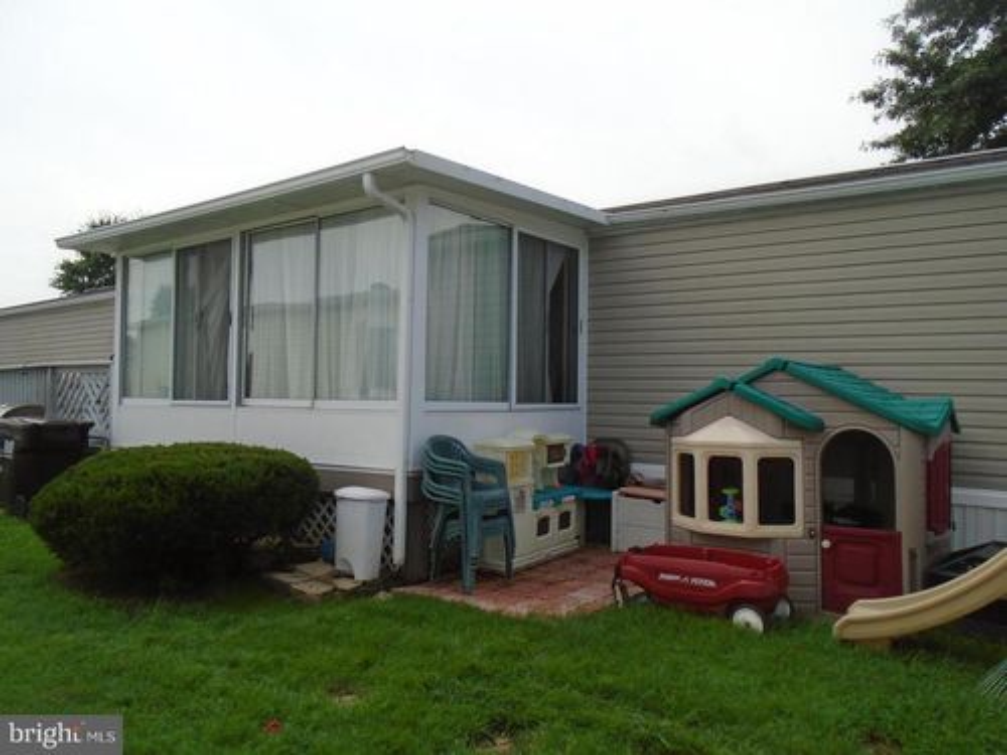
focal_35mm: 26
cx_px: 504
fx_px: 756
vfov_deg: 53.1
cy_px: 378
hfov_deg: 67.3
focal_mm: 4.6
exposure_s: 1/1000
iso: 100
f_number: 3.2
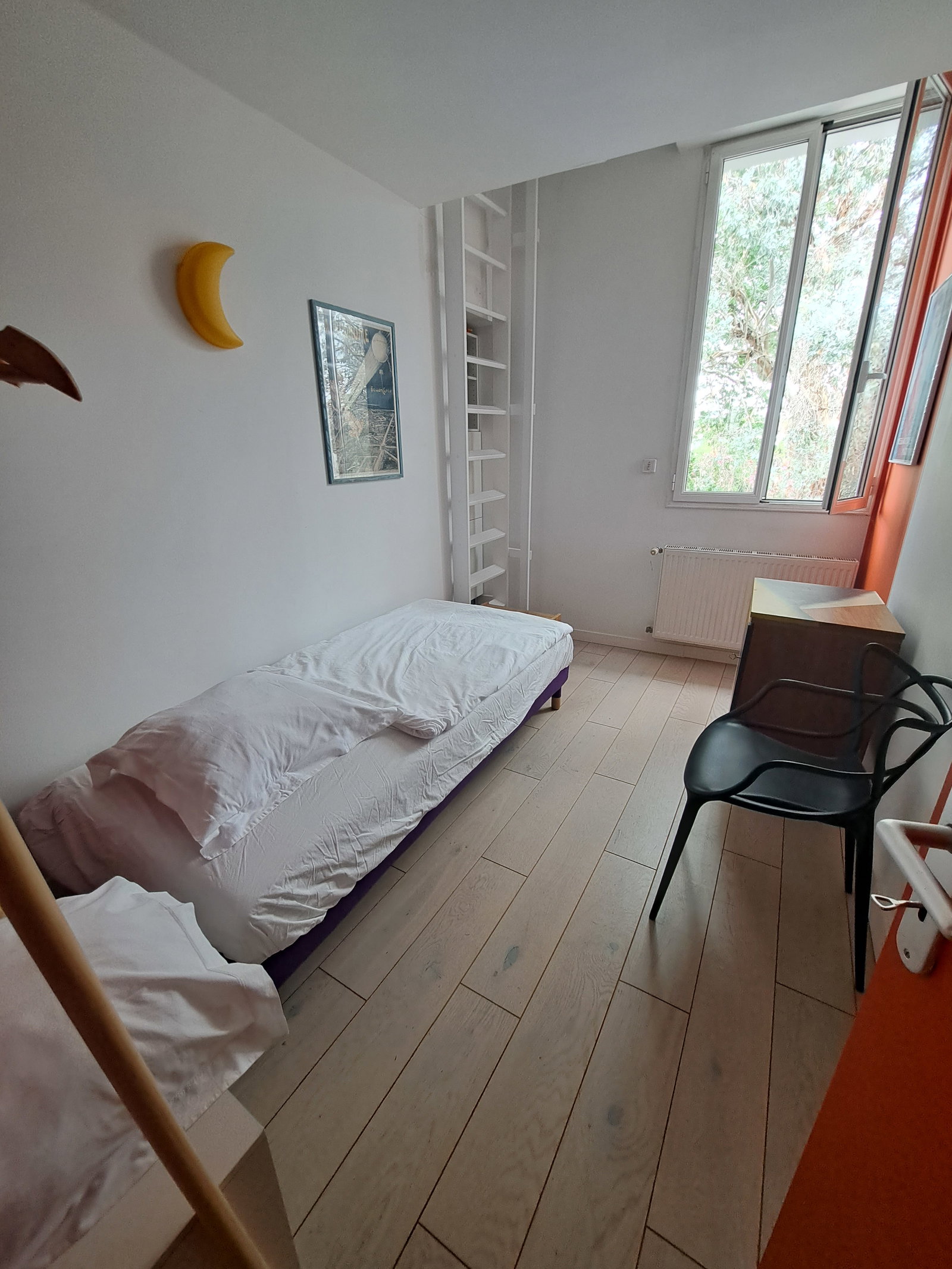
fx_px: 477
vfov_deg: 106.2
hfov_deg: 89.9
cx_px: 476
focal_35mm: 13
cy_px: 634
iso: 80
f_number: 2.2
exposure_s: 1/50
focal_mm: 1.74
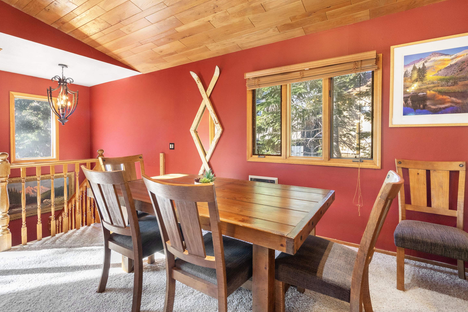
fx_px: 221
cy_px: 148
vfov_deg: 70.4
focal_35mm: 17
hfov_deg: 93.3
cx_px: 236
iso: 400
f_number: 7.1
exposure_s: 1/2
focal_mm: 16
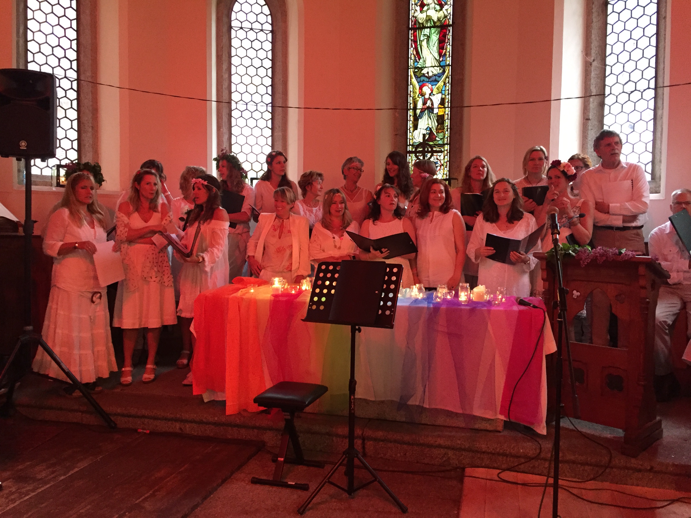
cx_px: 346
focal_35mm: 29
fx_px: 579
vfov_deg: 48.2
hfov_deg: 61.7
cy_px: 259
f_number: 2.2
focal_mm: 4.15
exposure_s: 1/25
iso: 320
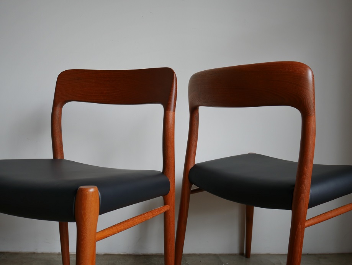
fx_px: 326
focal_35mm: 32
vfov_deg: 44.2
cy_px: 132
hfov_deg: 56.8
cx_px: 176
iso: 250
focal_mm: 16
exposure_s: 1/60
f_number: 3.9
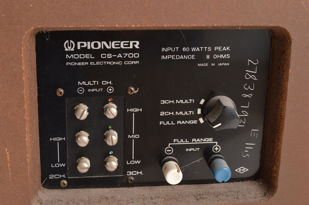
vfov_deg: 19.7
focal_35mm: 69
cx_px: 154
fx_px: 592
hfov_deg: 29.3
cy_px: 102
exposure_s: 1/125
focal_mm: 46
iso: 100
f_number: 9
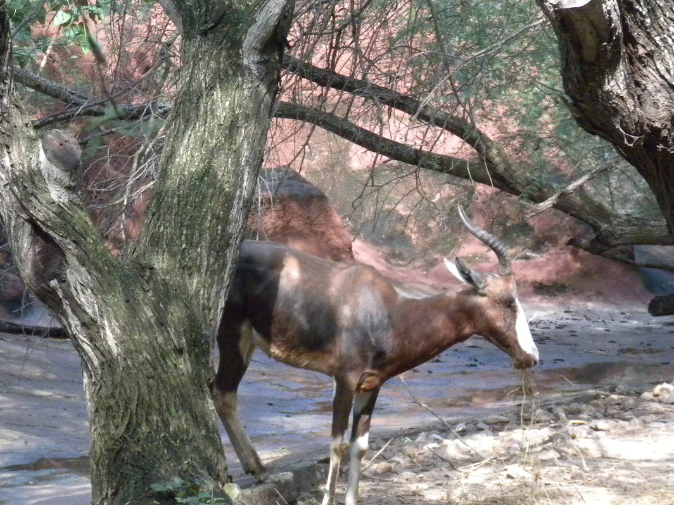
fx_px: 3485
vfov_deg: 8.3
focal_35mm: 179
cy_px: 344
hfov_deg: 11.0
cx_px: 241
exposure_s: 1/205
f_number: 5.1
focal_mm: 21
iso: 532
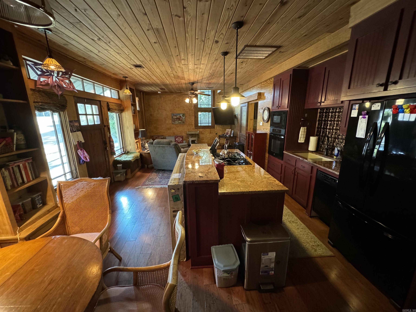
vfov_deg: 85.7
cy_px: 156
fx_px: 168
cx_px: 208
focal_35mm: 14
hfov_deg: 102.1
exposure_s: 1/60
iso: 1250
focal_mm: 2.22
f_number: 2.2
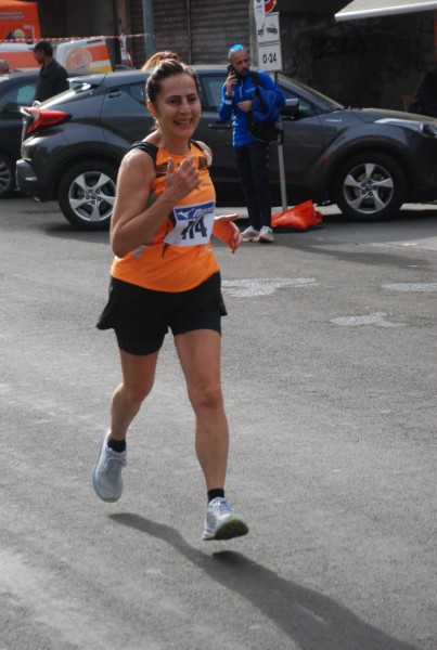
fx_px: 1902
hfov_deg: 13.1
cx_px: 218
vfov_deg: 19.4
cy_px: 325
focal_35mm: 105
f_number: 5.6
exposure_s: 1/1250
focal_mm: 70
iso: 1000
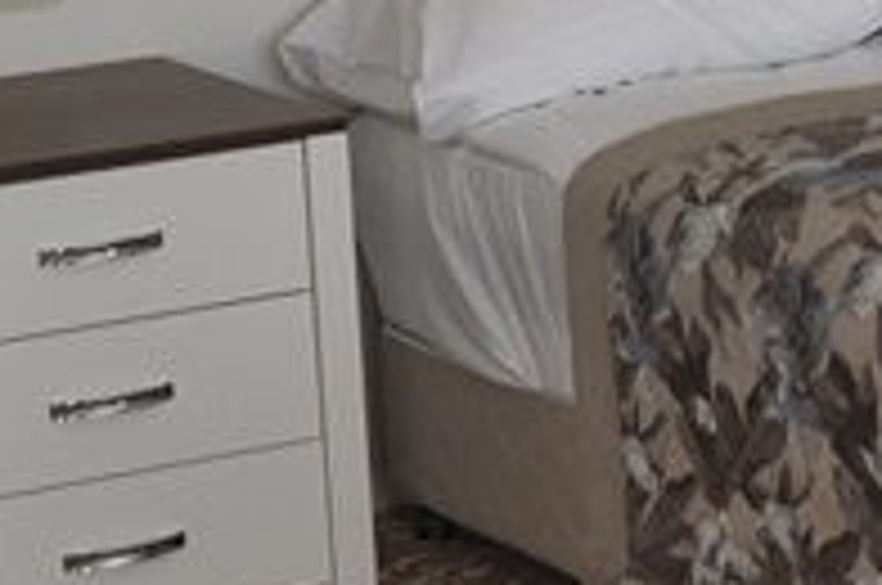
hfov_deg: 10.4
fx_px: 4598
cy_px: -99
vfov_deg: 7.2
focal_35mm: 188
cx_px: 1472
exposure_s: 1/60
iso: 200
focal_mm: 24
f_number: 4
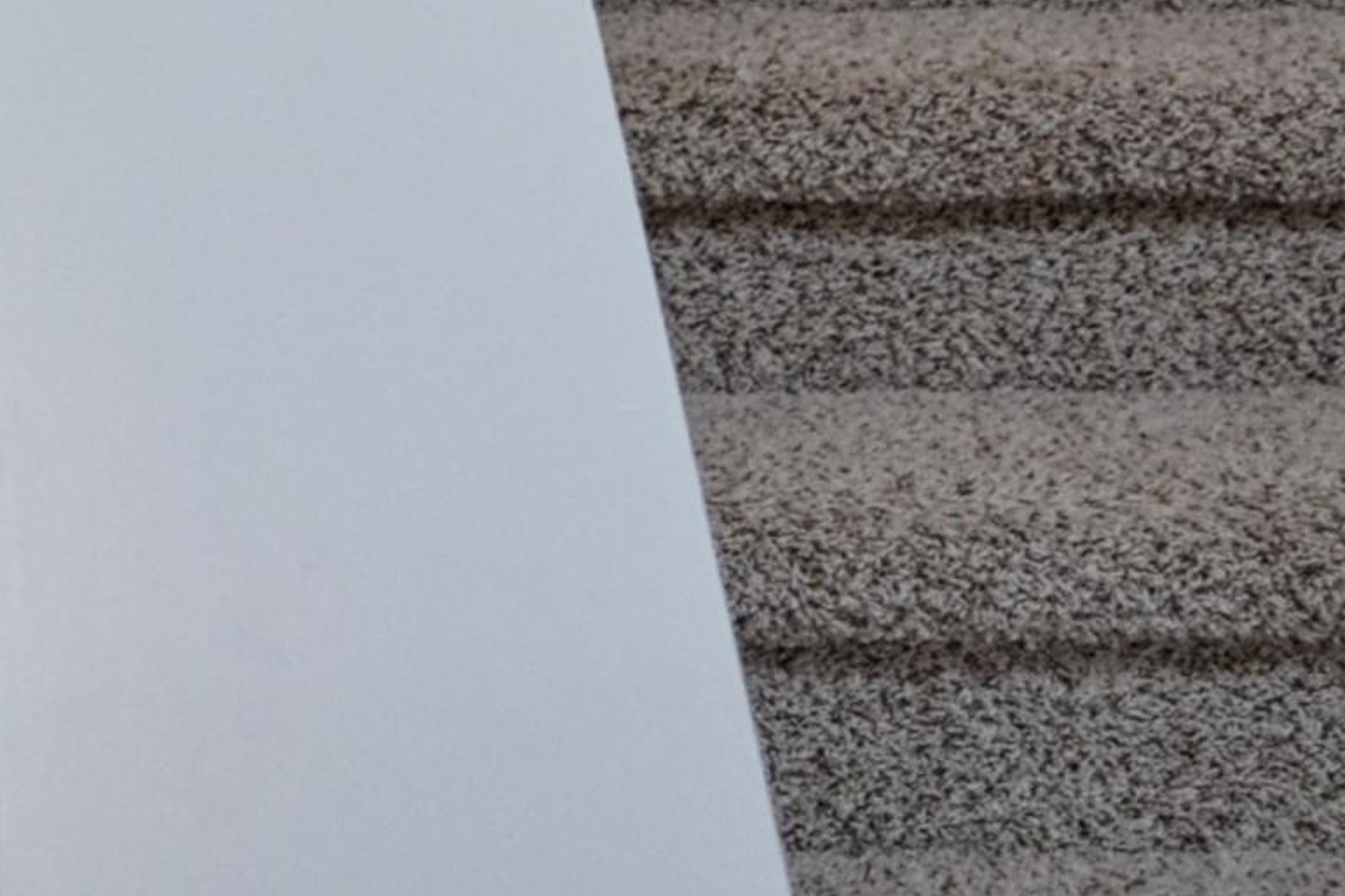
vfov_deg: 12.0
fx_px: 3923
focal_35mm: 105
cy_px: -732
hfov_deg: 18.5
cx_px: -265
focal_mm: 18
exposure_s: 1/50
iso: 400
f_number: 3.5
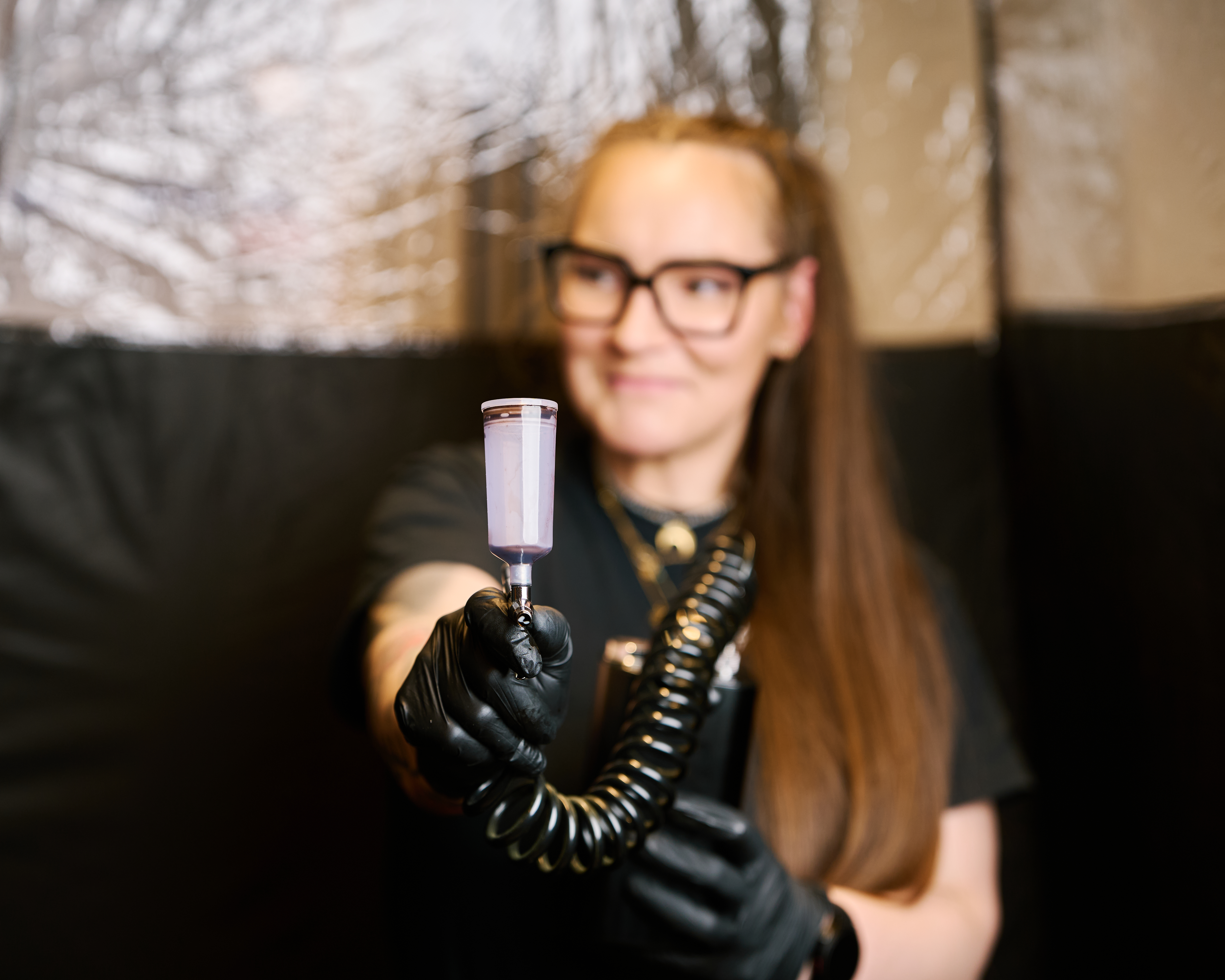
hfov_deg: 26.8
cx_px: 561
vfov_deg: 21.6
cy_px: 490
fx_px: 2574
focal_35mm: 71
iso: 320
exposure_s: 1/125
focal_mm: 63
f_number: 2
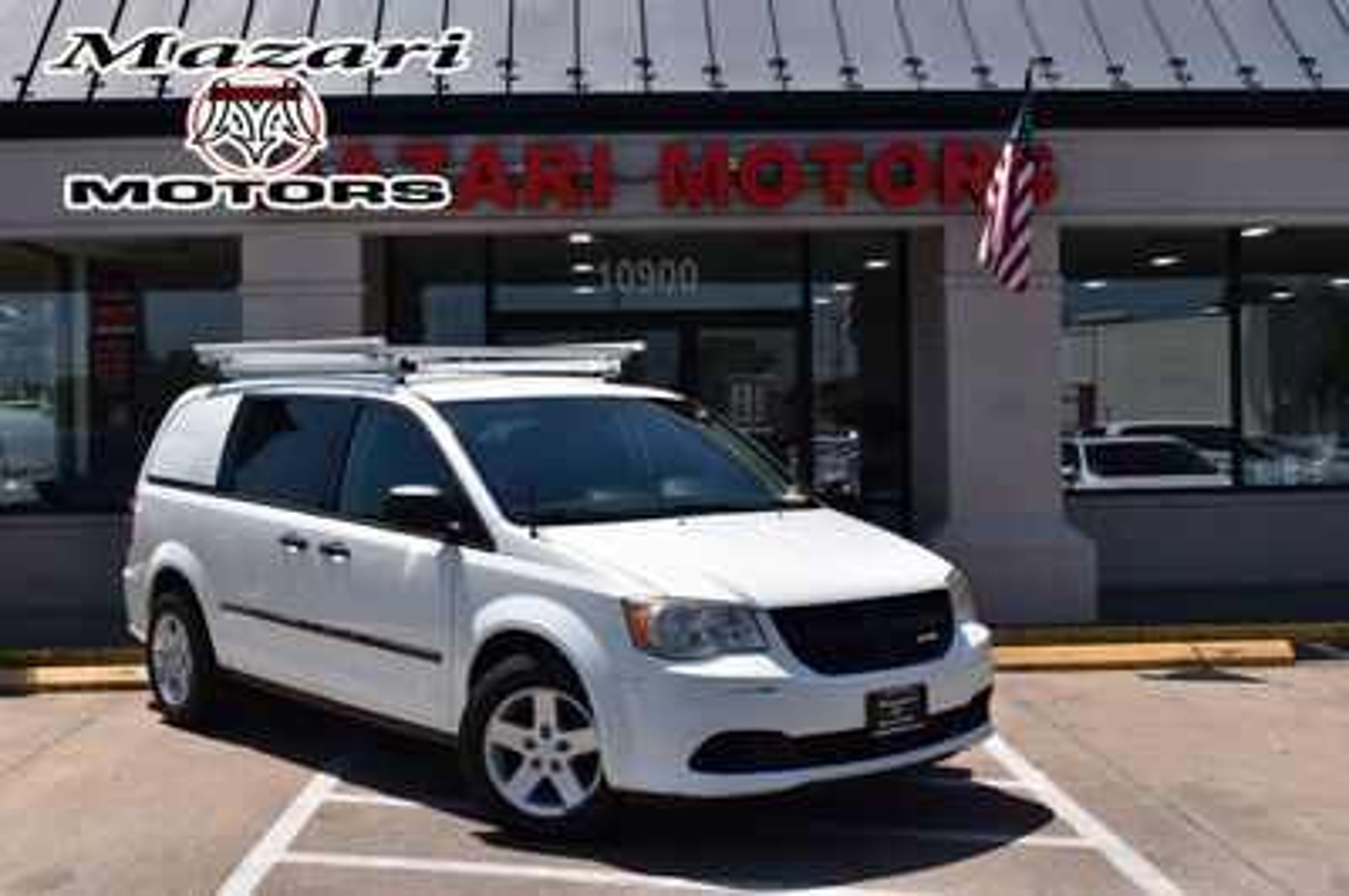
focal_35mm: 45
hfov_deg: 43.6
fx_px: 1685
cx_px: 674
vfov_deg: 29.8
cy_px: 448
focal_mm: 30
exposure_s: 1/500
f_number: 11
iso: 200
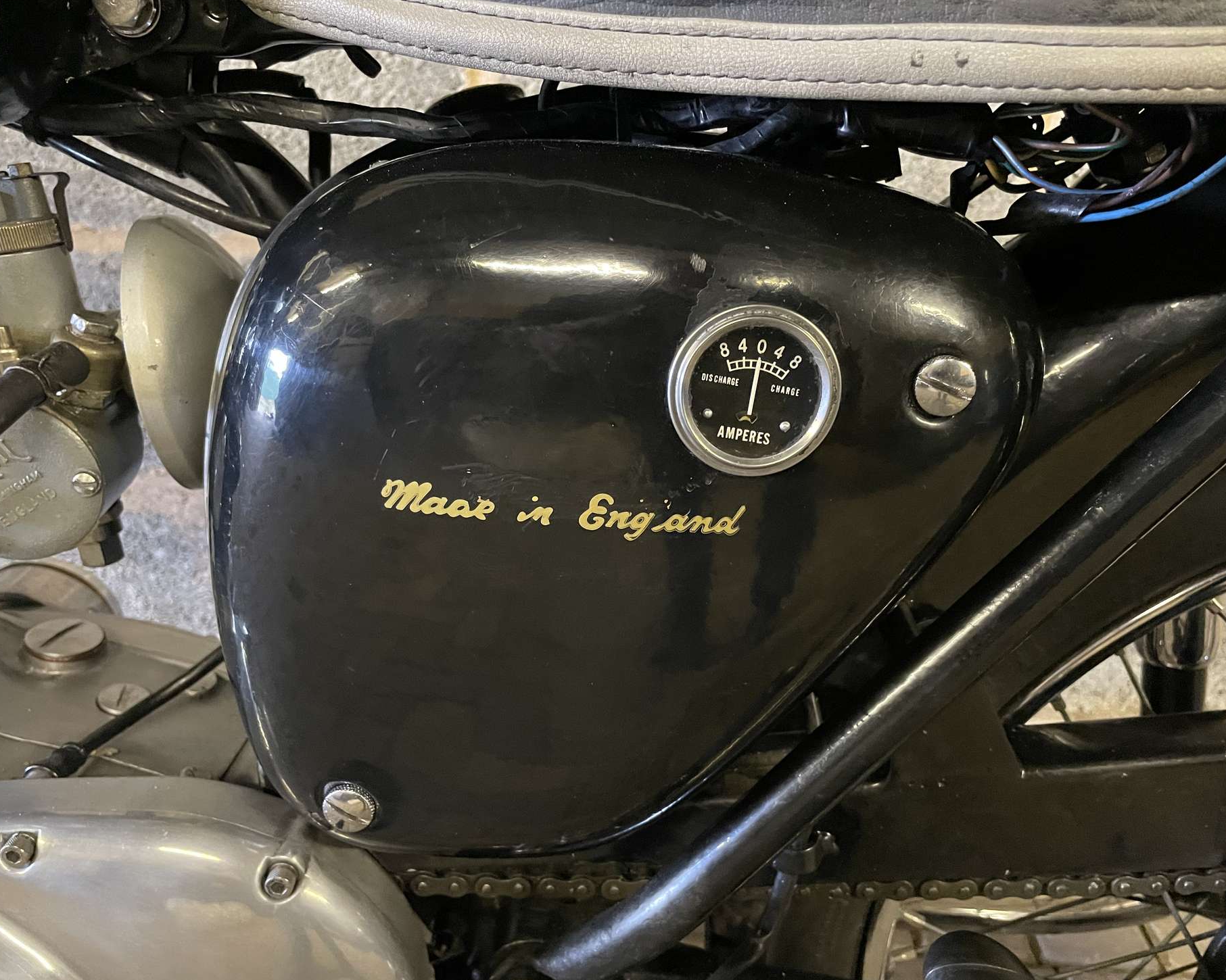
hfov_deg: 62.2
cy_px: 496
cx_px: 625
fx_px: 1016
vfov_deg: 51.5
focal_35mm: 28
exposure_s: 1/25
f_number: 1.6
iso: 640
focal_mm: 4.2
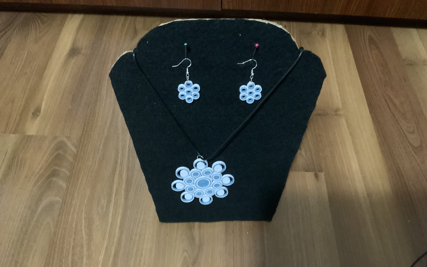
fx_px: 361
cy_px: 147
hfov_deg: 61.2
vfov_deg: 40.6
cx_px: 213
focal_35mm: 31
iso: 640
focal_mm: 3
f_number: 1.8
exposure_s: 1/21
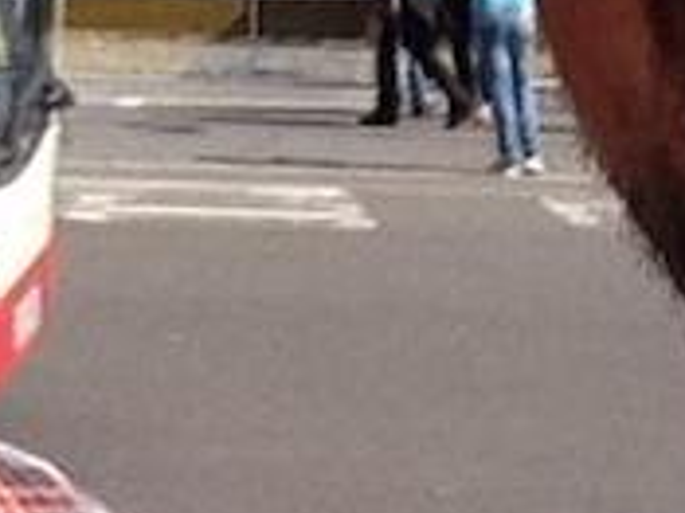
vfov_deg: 7.0
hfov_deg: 9.7
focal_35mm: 200
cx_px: -254
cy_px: -713
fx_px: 3955
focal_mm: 2.18
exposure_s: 1/805
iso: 32
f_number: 2.4
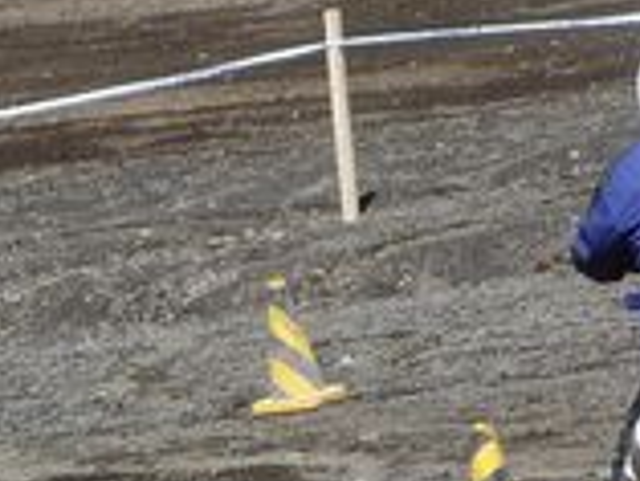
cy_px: 420
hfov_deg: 2.1
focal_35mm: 966
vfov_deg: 1.5
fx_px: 17874
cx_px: 709
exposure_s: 1/800
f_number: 4
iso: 100
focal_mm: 32.5
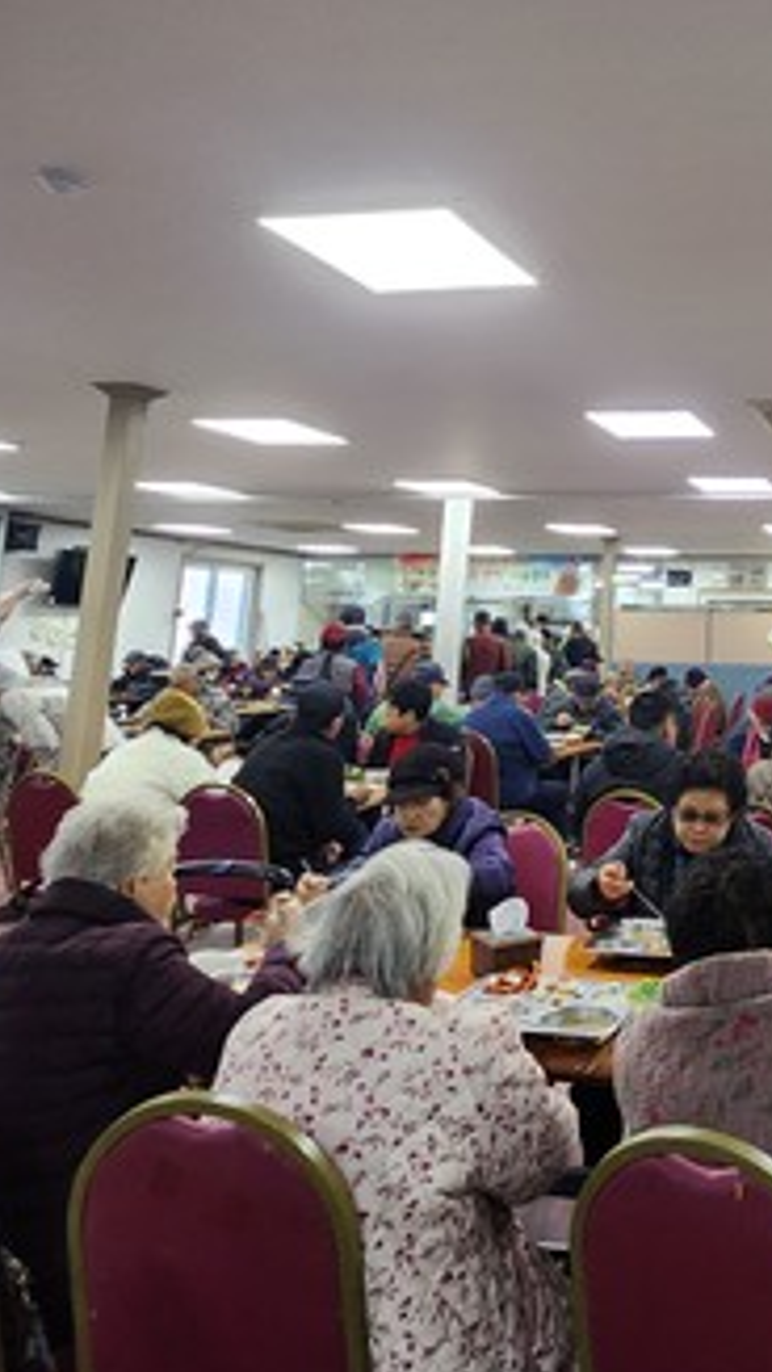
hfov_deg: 38.1
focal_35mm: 26
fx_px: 946
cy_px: 466
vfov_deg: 70.0
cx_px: 818
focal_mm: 1.7
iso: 160
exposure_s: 1/60
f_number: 2.2
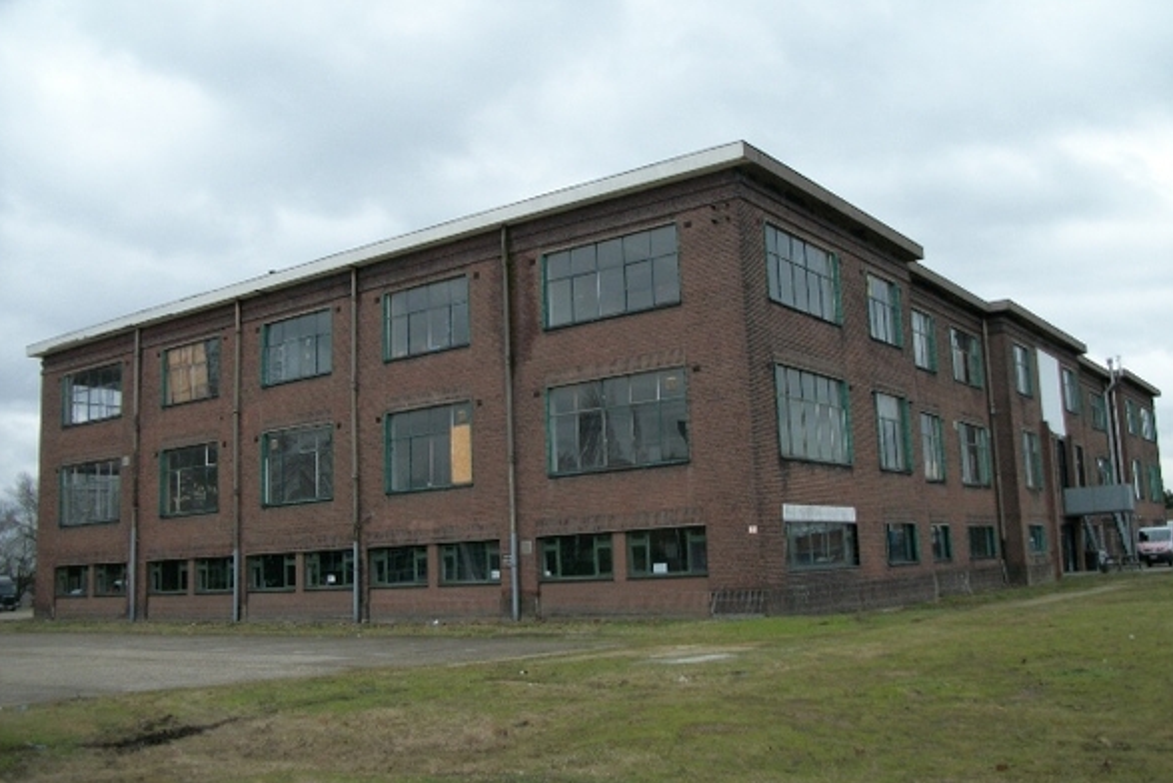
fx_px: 1108
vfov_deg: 38.9
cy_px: 382
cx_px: 593
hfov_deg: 55.8
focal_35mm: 34
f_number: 2.9
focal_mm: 5.7
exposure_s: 1/50
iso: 80
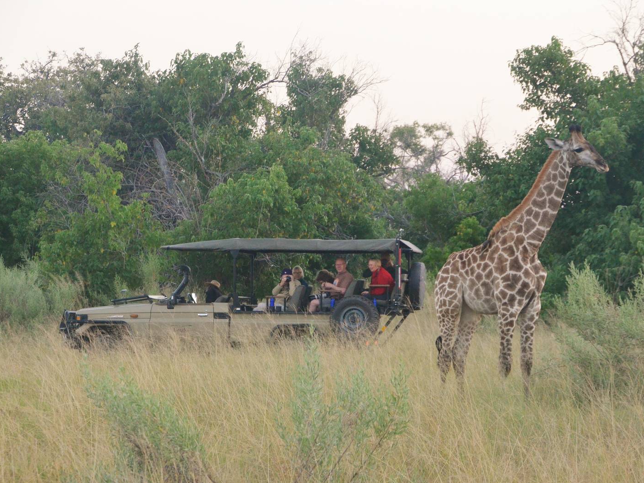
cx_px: 344
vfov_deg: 10.6
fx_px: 2596
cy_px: 241
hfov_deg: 14.1
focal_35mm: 140
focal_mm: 85
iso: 2500
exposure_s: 1/250
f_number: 8
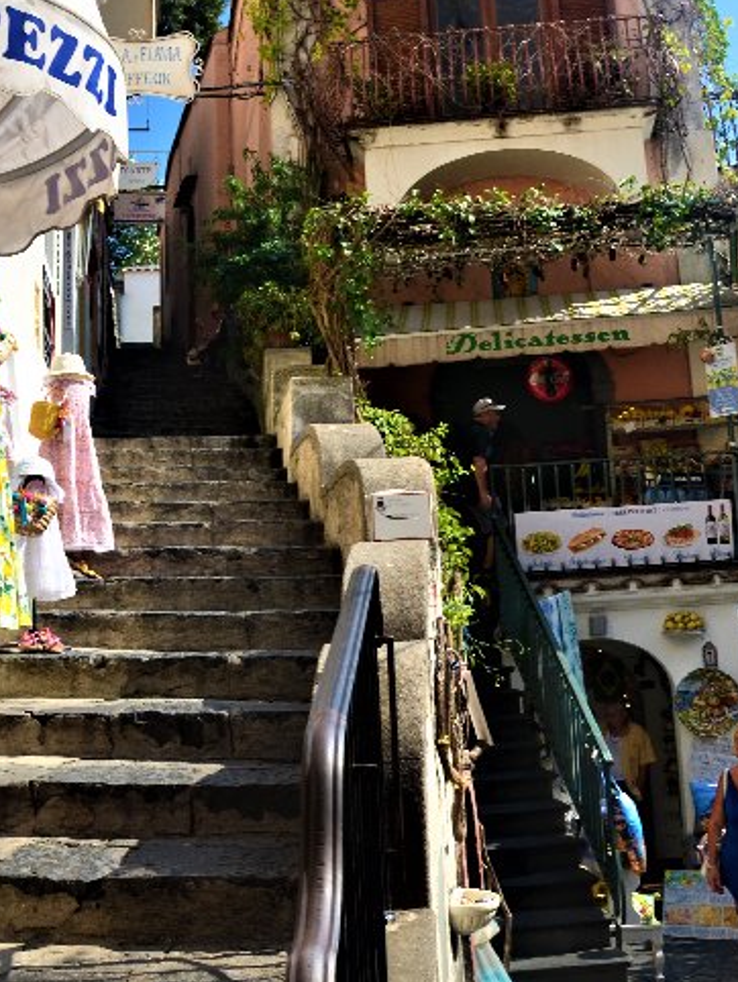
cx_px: 359
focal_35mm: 43
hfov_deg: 33.6
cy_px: 367
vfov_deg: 43.5
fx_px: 1221
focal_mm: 18
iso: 200
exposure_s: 1/100
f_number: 11
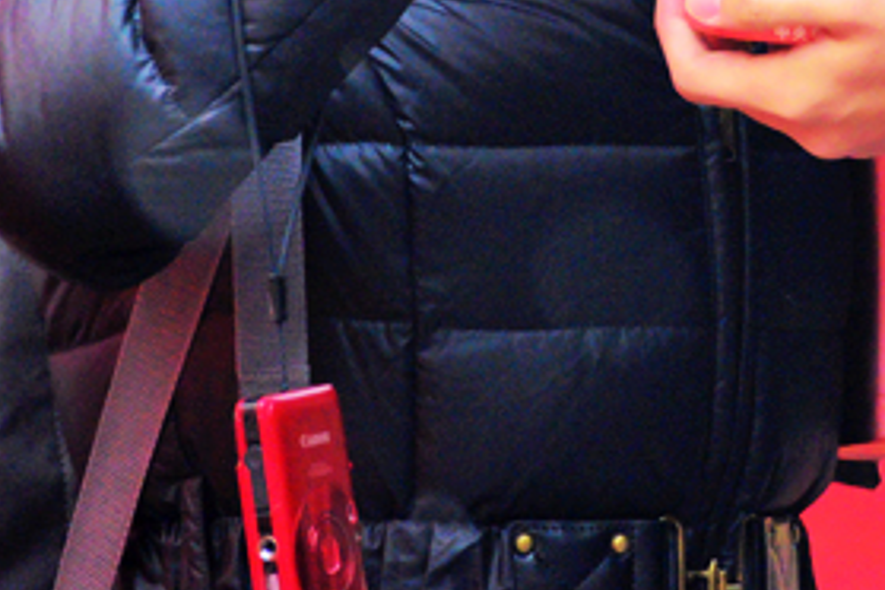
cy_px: -330
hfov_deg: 2.7
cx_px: 1056
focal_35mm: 775
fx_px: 19051
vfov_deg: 1.8
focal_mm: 240
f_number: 5.3
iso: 6400
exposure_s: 1/250
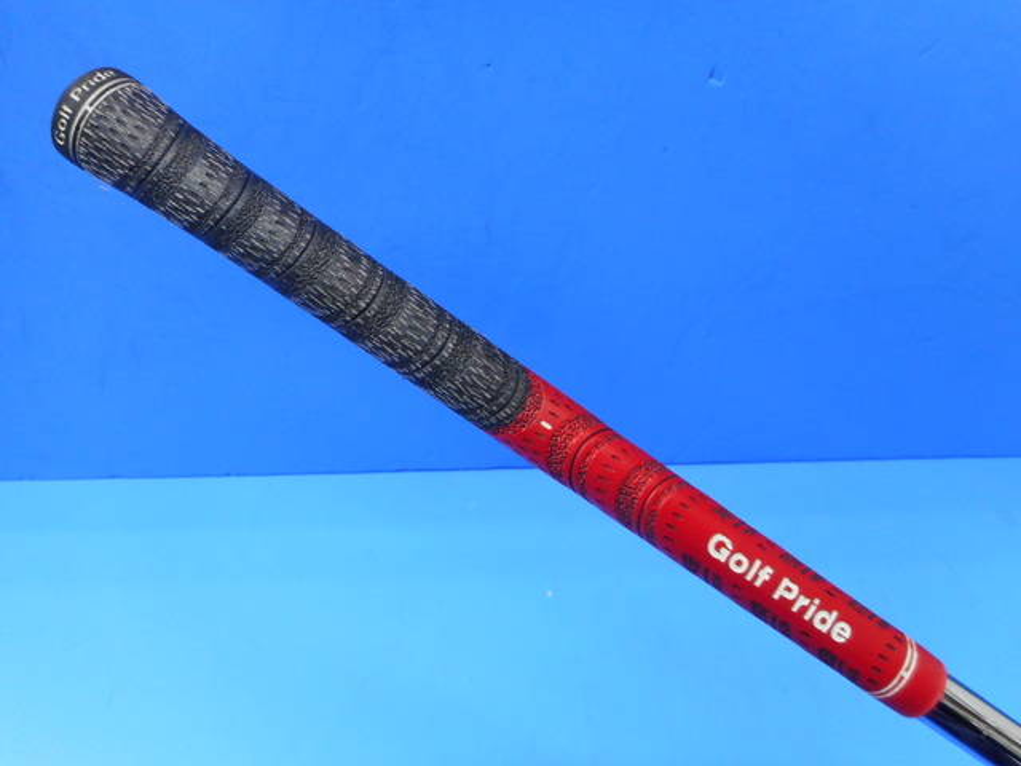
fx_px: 737
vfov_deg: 54.9
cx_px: 510
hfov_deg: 69.4
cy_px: 383
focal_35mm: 25
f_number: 3.7
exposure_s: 1/30
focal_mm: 4.5
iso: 140
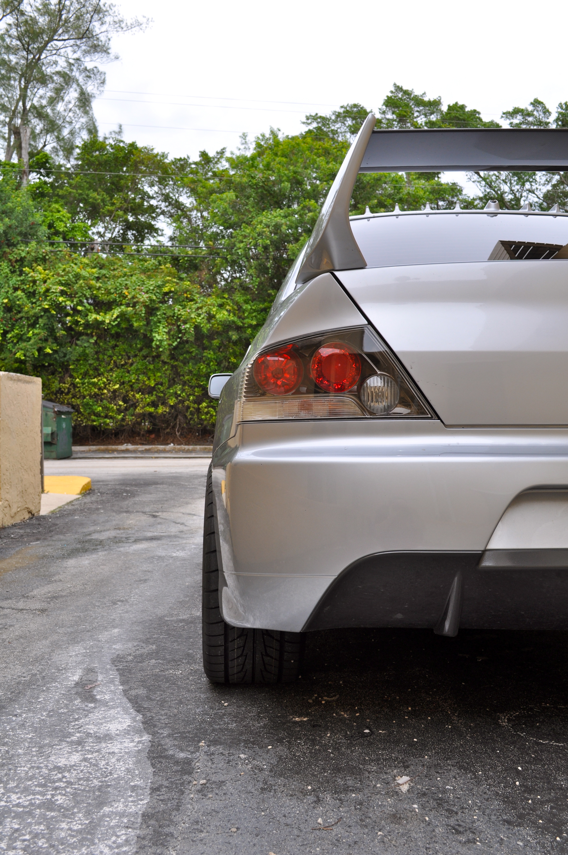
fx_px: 854
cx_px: 284
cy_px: 428
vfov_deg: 53.2
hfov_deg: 36.8
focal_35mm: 36
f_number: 8
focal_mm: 24
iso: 200
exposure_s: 1/250
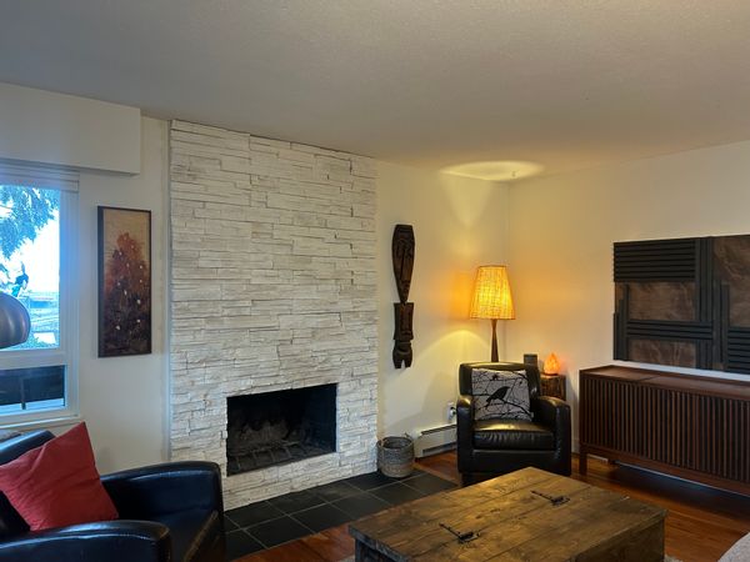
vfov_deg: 53.1
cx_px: 375
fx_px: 563
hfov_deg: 67.3
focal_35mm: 26
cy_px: 281
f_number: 1.5
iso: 200
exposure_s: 1/60
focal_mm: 5.7
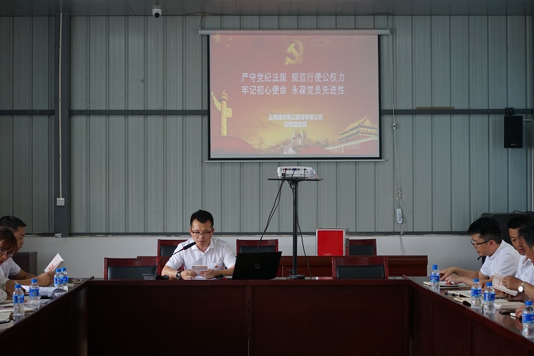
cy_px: 178
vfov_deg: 19.4
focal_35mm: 70
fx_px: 1038
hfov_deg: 28.8
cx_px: 267
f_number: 5.6
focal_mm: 70
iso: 1000
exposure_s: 1/160
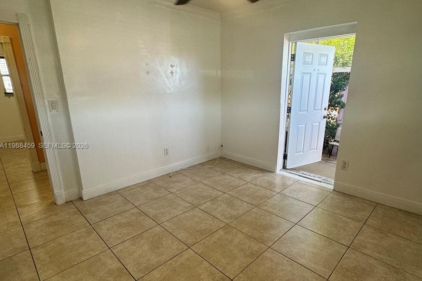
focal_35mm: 20
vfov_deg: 61.9
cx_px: 216
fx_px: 234
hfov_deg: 84.0
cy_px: 146
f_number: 2.2
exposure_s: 1/120
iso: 80
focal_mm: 2.22
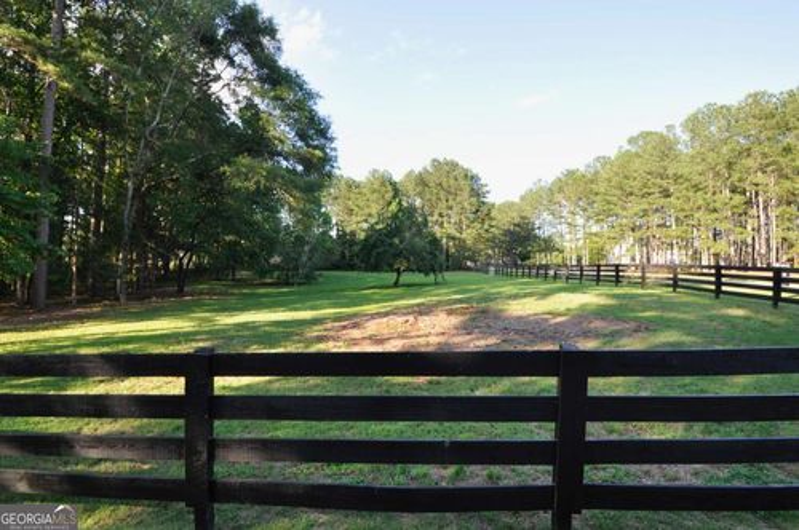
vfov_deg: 69.5
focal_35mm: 17
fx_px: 382
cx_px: 400
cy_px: 265
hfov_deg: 92.5
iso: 200
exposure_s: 1/125
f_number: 5.6
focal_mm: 11.5
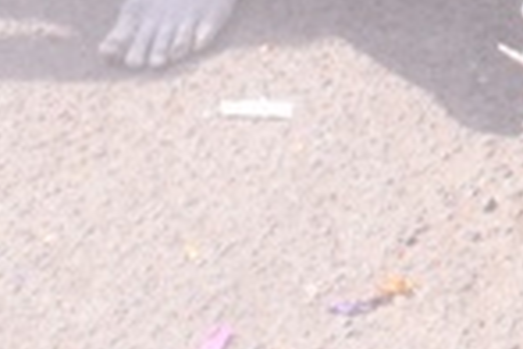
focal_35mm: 188
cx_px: 961
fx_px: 2731
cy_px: -824
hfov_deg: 10.3
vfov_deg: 6.4
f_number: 7.1
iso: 160
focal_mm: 18
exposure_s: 1/160
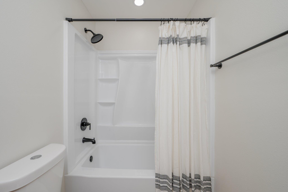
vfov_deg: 81.1
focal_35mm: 14
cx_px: 144
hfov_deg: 104.3
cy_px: 96
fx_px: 112
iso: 320
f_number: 9
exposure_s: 1/60
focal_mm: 14
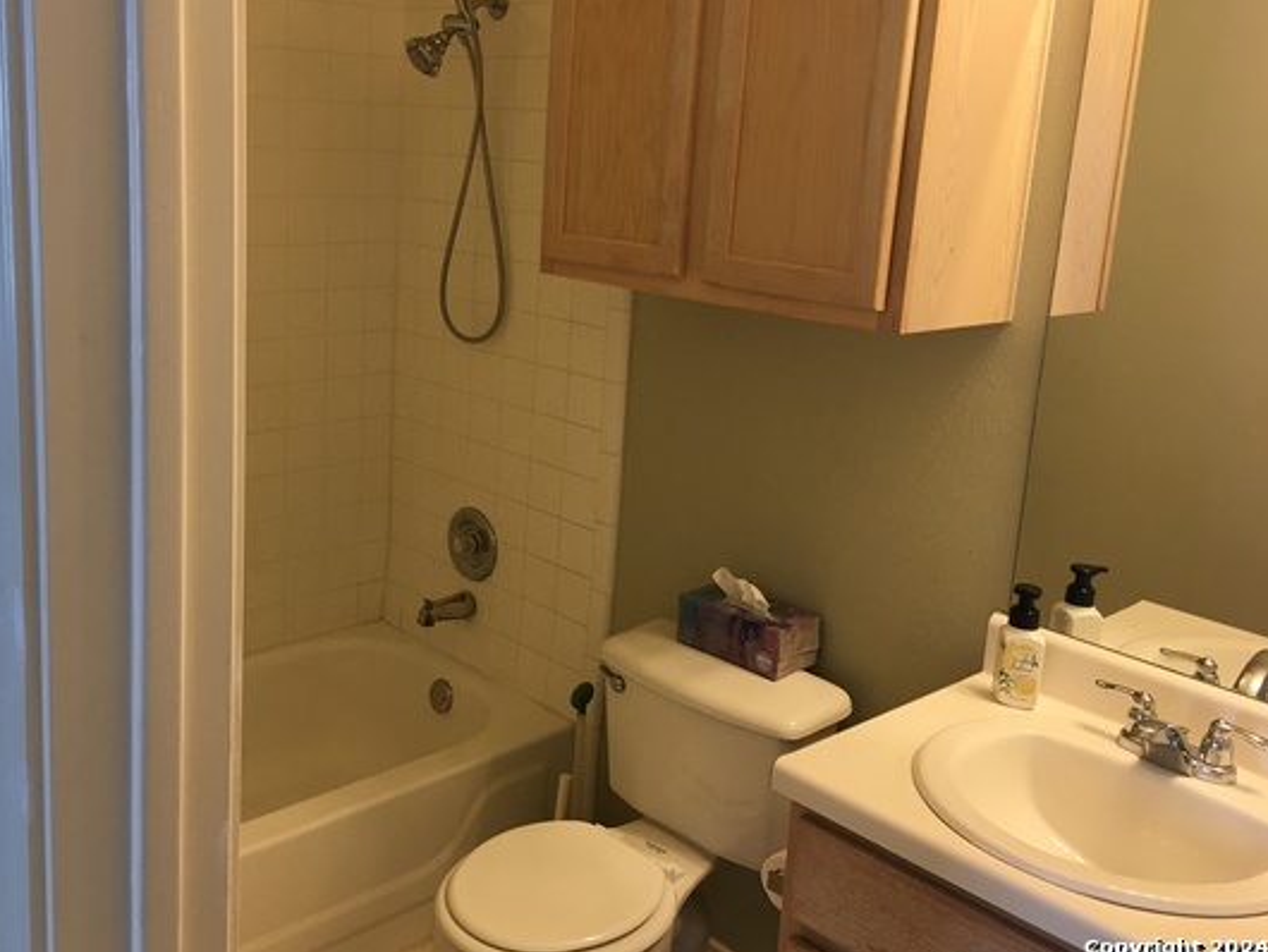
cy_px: 416
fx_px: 1283
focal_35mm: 35
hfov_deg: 52.3
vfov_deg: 40.7
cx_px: 510
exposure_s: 1/15
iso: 25
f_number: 2.2
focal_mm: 4.15
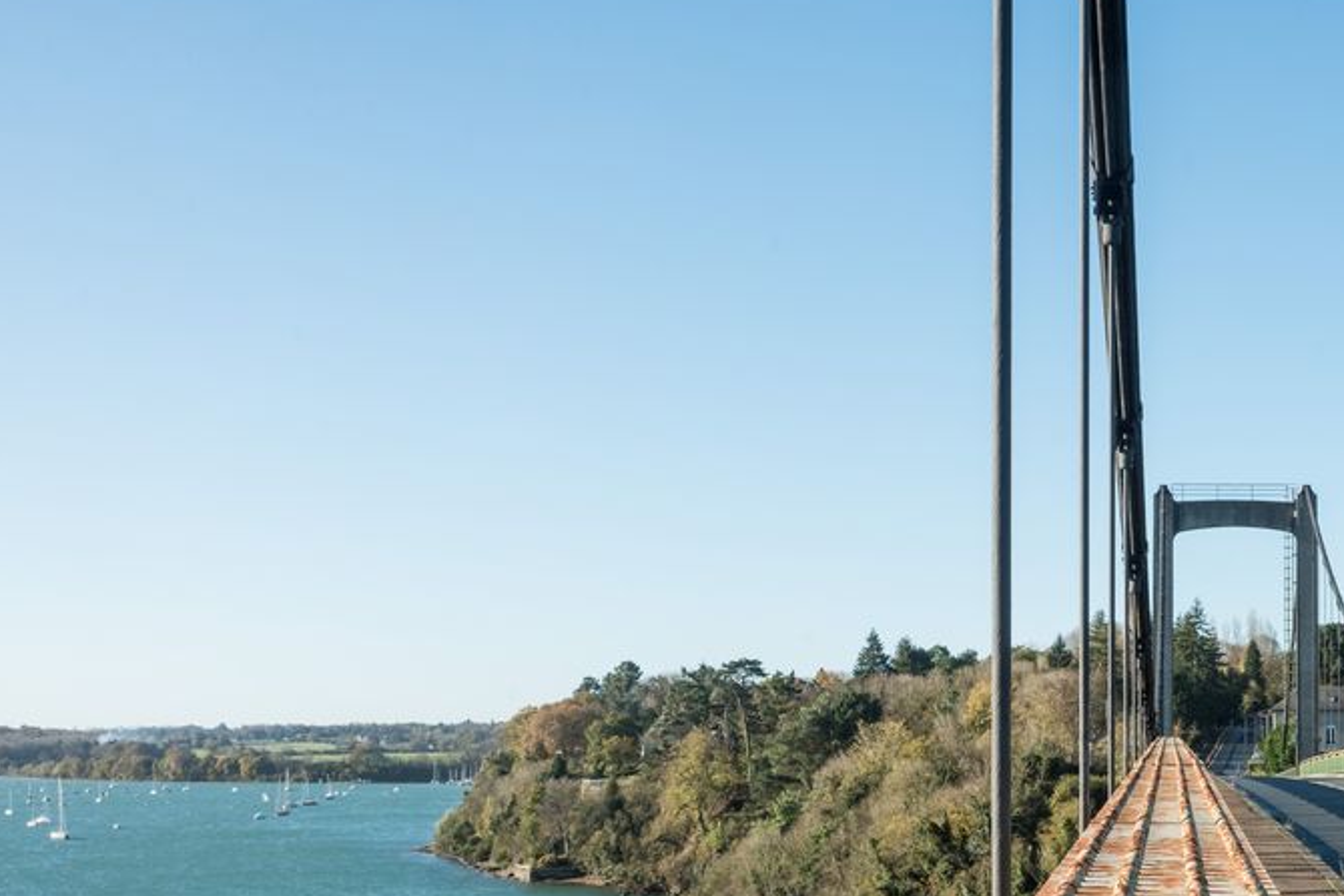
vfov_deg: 25.0
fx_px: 1979
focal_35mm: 53
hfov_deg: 35.4
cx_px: 1200
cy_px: 756
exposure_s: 1/125
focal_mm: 28
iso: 250
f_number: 14
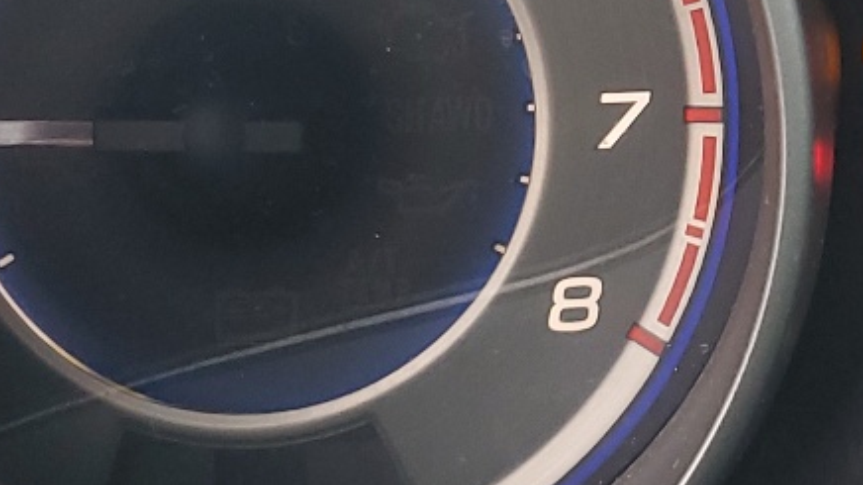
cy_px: 18
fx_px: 2379
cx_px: 958
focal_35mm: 104
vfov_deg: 11.5
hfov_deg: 19.6
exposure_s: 1/60.2
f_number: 1.5
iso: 67
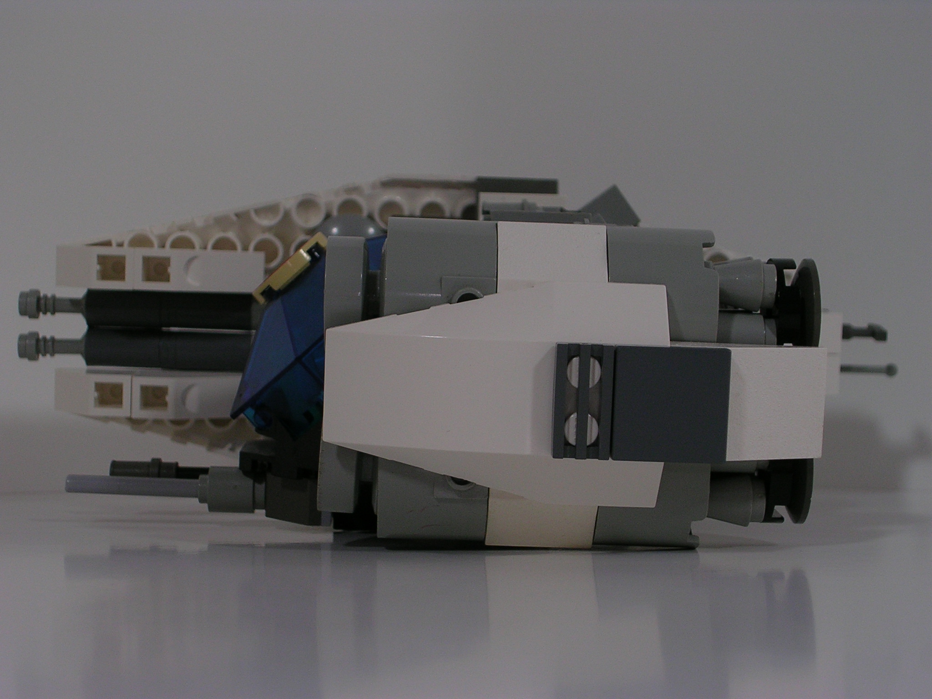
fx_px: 2046
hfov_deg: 25.7
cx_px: 466
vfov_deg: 19.4
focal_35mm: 76
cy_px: 350
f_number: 3.9
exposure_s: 1/30
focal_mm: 11.5
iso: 50
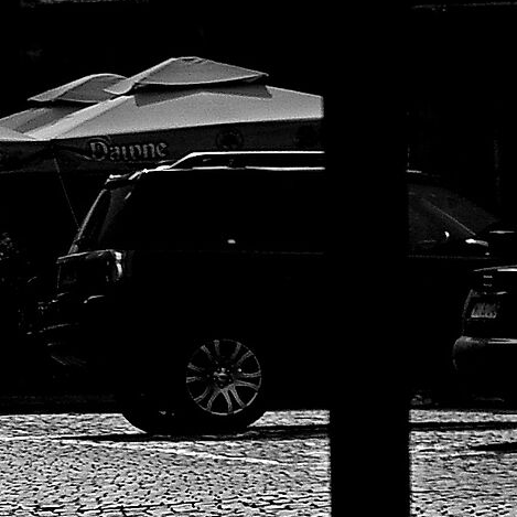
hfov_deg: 4.8
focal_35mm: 358
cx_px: -785
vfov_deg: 4.9
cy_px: 795
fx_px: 6052
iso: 200
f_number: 11
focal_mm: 55
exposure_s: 1/500
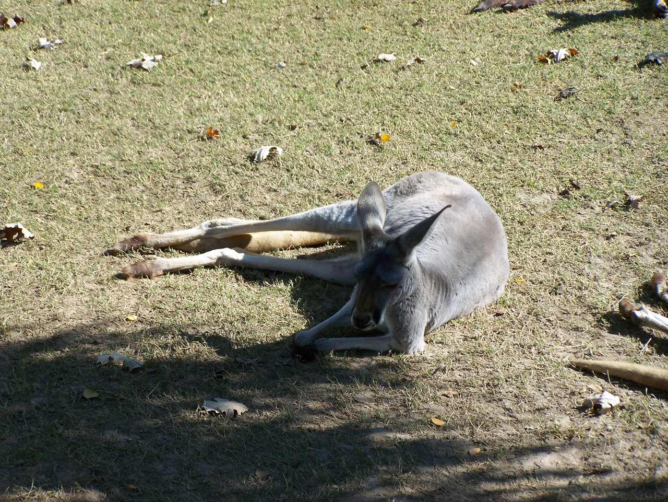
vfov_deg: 10.7
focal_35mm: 139
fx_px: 2683
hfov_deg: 14.2
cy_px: 251
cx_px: 334
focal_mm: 23.1
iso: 80
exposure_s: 1/640
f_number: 3.2
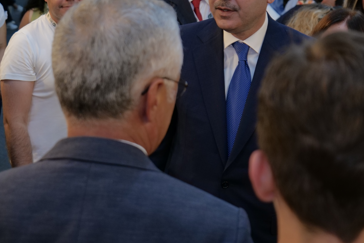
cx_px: 170
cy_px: 65
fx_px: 1011
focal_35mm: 100
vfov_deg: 13.6
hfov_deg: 20.4
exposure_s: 1/125
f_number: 5.6
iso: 1600
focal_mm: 60
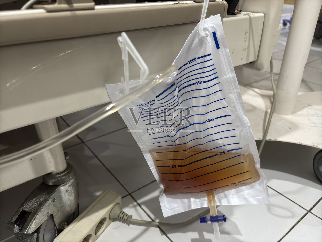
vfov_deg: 53.1
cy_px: 121
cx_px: 161
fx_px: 242
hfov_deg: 67.3
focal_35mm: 26
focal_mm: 5.96
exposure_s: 1/50
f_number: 1.6
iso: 200
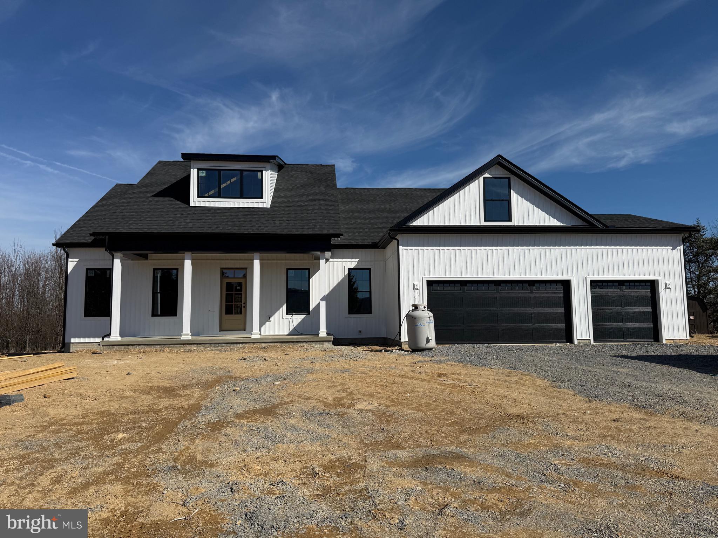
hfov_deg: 71.6
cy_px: 269
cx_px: 359
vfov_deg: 56.8
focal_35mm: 24
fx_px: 498
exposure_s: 1/9091
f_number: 1.78
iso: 80
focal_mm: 6.76
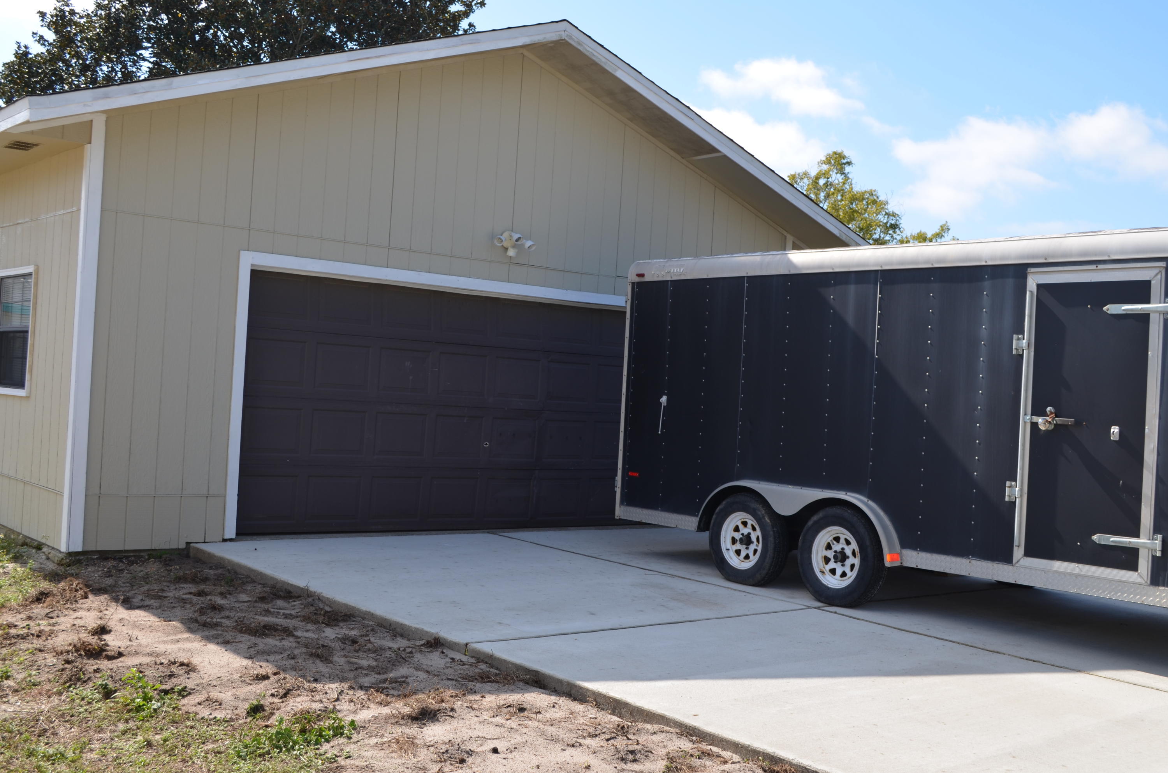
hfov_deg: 49.6
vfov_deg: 34.1
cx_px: 584
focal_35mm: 39
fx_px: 1263
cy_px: 386
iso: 100
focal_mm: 26
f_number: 7.1
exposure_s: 1/200
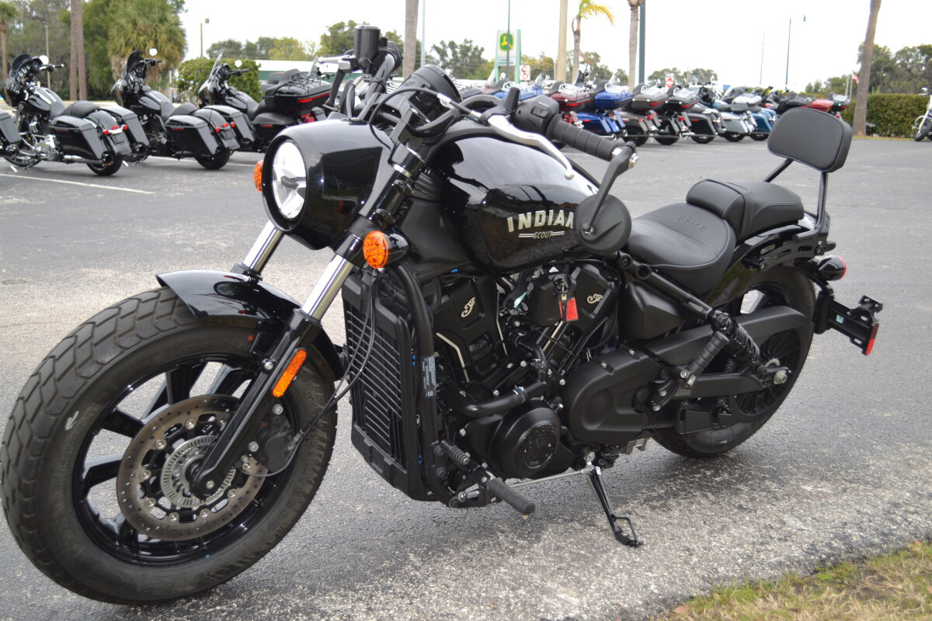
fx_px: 1087
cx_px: 466
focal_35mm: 42
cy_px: 310
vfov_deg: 31.9
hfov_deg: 46.4
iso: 100
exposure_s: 1/125
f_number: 4.5
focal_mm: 28
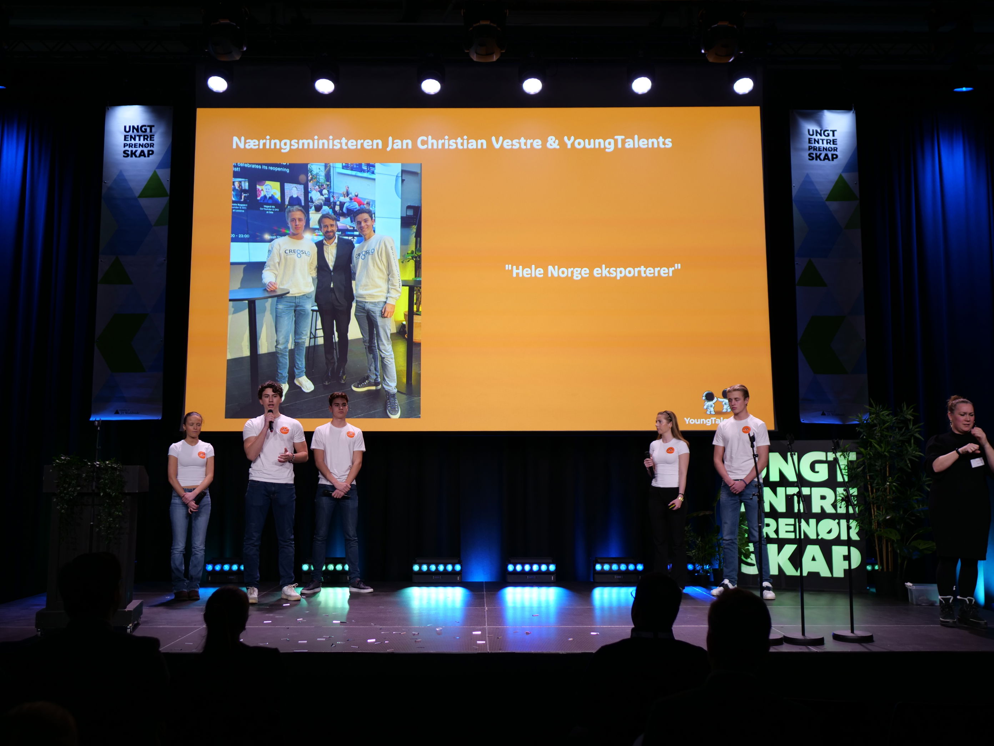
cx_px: 497
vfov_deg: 44.2
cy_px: 373
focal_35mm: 32
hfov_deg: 56.8
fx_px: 919
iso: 200
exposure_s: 1/125
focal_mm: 16
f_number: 1.6
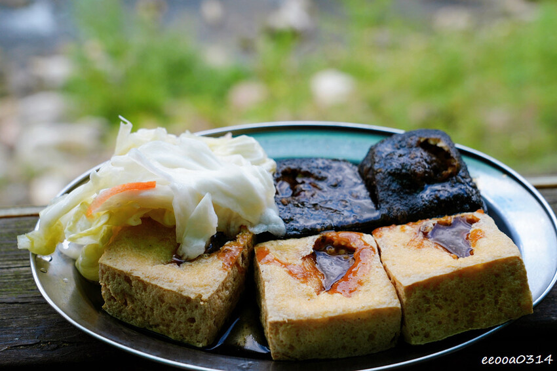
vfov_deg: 26.0
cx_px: 278
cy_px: 186
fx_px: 804
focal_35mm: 52
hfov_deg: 38.2
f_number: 8
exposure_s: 1/250
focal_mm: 52
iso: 320
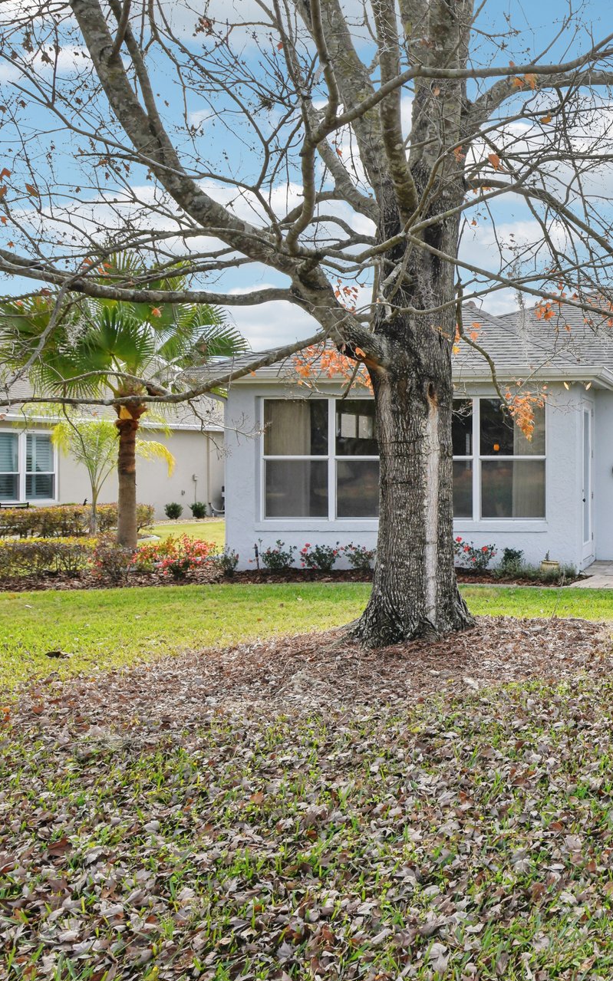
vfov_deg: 61.2
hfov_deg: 33.9
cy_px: 461
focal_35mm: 31
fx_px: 829
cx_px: 712
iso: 400
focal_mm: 19
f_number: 8
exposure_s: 1/800
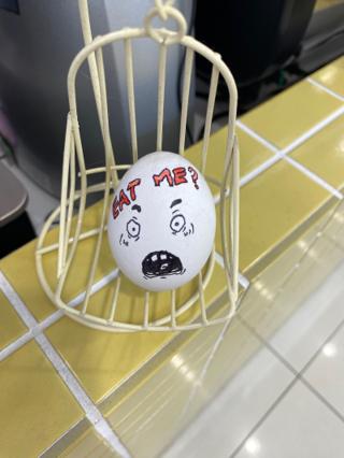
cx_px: 172
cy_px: 229
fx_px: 344
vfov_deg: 67.3
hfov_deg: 53.1
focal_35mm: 26
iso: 40
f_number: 1.8
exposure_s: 1/100
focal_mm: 4.25
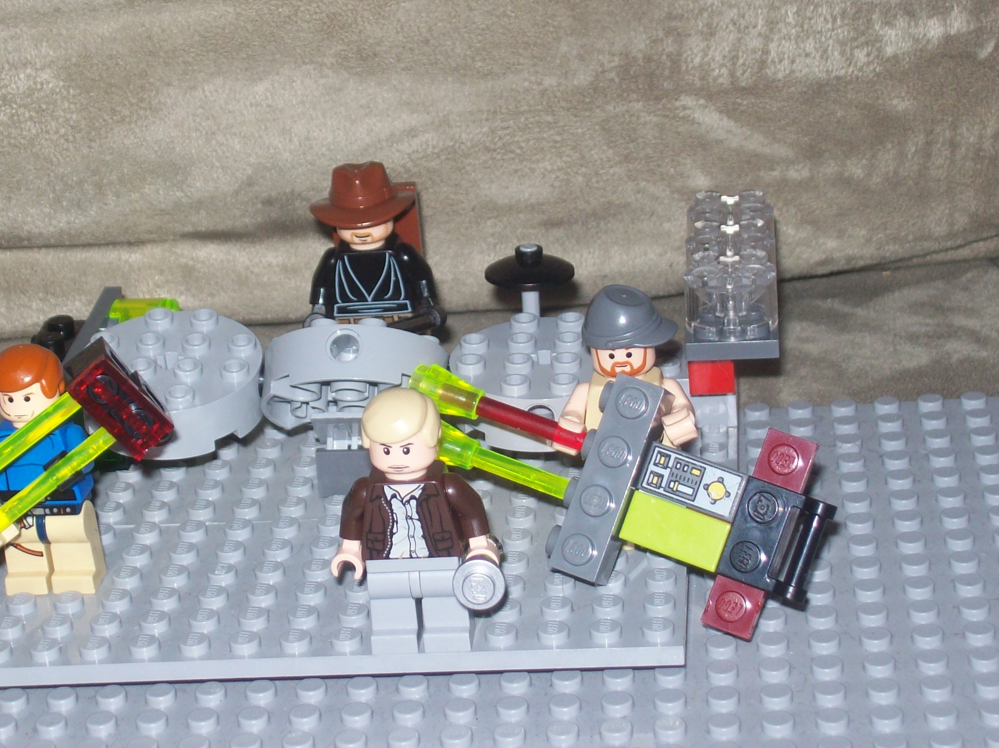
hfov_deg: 21.1
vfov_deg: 15.9
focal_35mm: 93
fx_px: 2683
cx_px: 417
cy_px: 308
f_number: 3.8
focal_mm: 11.6
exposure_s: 1/97.2
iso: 80
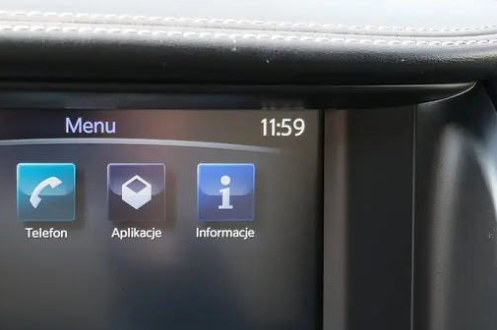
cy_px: 284
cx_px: 141
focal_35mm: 101
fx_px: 1393
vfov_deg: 13.4
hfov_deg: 20.1
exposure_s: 1/60
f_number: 3.6
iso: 320
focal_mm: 30.2
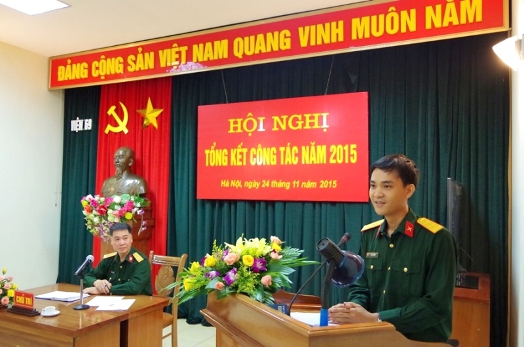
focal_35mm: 31
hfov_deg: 60.4
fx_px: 450
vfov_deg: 42.1
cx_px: 262
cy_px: 174
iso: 3200
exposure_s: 1/40
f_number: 4
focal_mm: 21
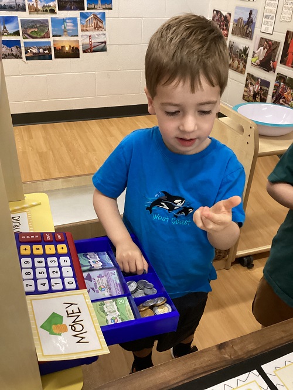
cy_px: 195
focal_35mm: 31
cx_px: 146
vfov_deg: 58.3
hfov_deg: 45.5
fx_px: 350
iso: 400
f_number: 2.4
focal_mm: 3.3
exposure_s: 1/33
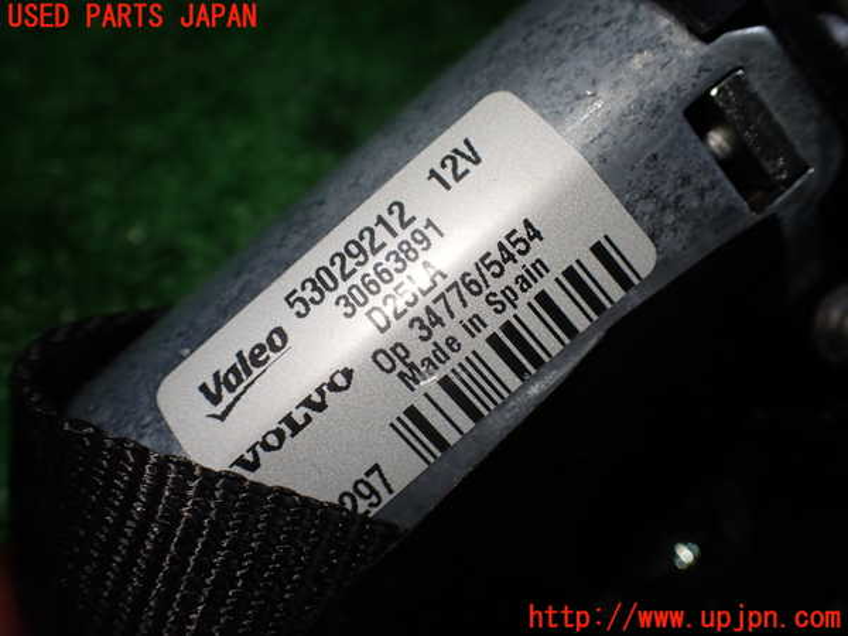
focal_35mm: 30
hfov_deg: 60.0
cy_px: 318
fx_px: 735
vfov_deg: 46.8
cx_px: 424
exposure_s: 1/125
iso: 100
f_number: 2.3
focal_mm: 5.4
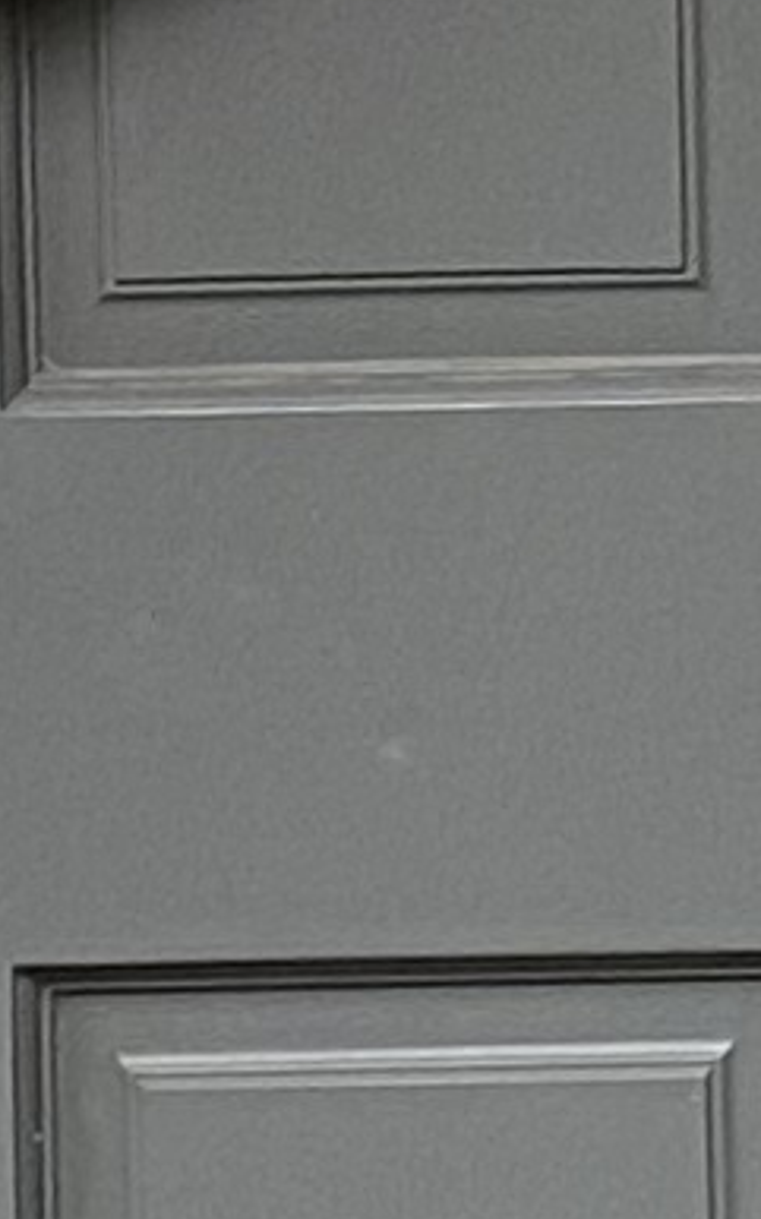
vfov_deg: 7.2
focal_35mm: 288
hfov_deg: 4.5
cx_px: 1273
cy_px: -227
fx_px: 9564
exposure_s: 1/60
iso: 100
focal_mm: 4.25
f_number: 1.8
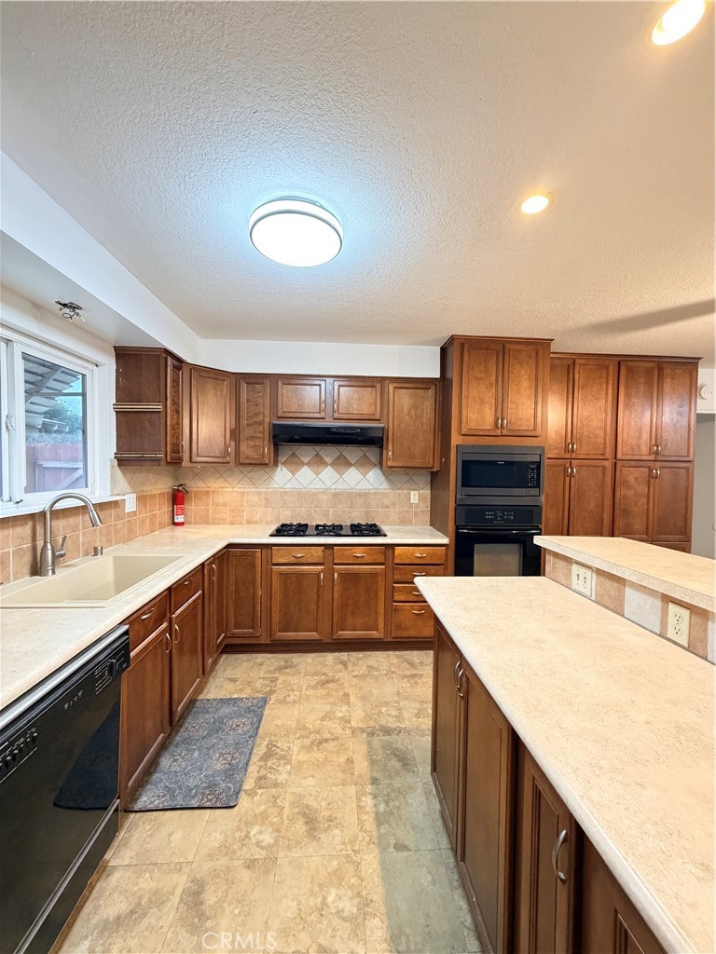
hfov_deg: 85.7
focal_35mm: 14
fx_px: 386
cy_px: 477
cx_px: 358
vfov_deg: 102.1
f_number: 2.2
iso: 500
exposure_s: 1/60
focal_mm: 2.22
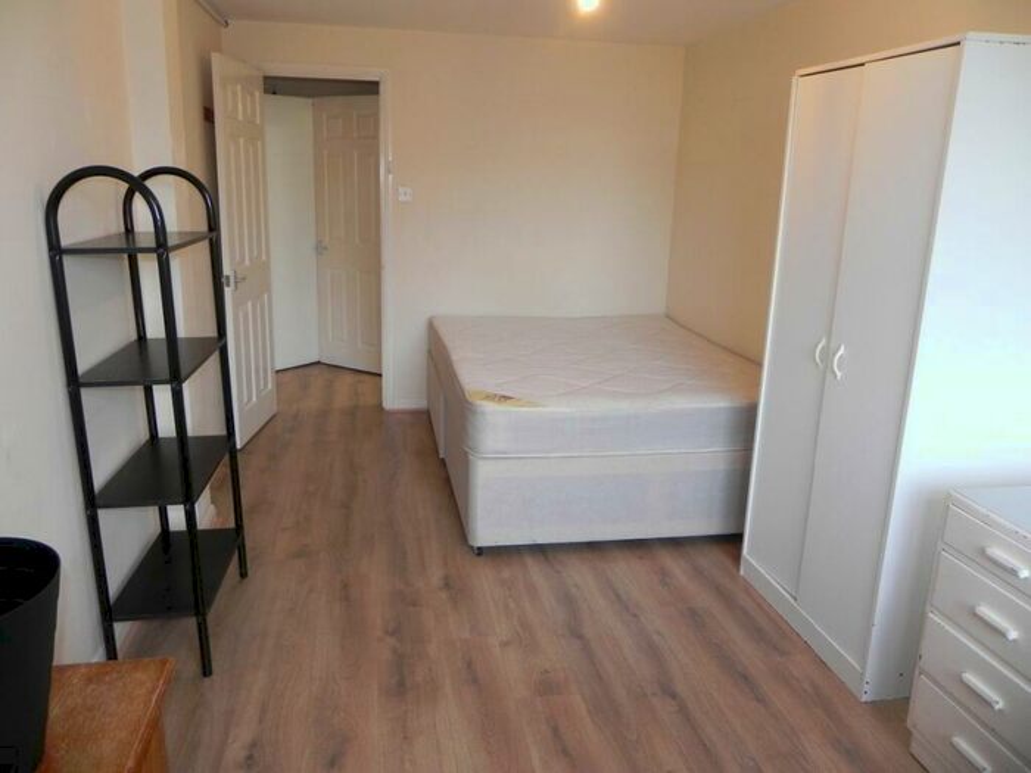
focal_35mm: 26
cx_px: 516
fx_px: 774
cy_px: 386
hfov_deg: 67.3
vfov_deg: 53.1
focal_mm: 4.6
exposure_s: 1/39
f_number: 2.8
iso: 160
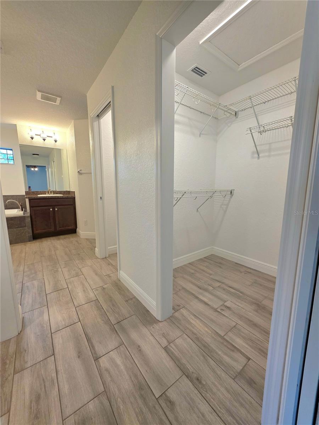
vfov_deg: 106.2
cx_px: 160
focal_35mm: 13
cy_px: 212
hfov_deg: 89.9
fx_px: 160
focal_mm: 2.2
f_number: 1.9
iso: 200
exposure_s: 1/120
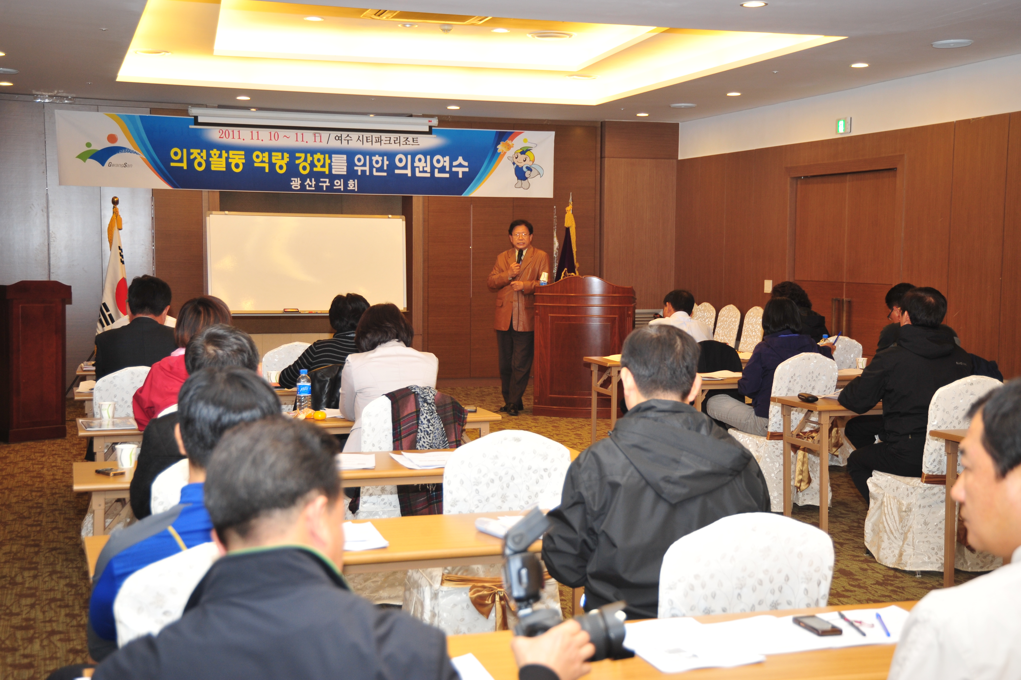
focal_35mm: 48
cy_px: 340
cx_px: 510
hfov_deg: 41.1
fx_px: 1360
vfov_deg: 28.0
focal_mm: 48
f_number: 5.6
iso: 800
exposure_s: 1/60
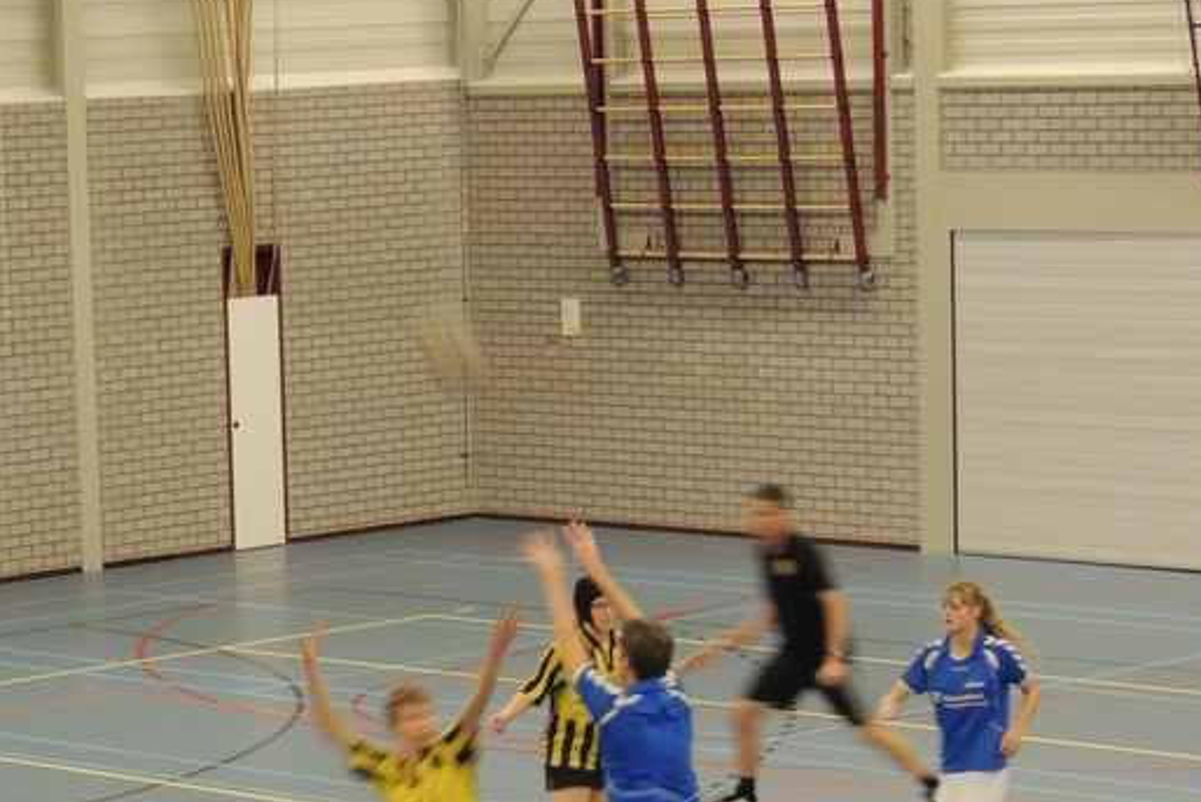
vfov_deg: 9.4
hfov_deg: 14.0
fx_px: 4838
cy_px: 657
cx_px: 30
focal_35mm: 145
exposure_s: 1/30
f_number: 3.9
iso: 400
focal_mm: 12.4
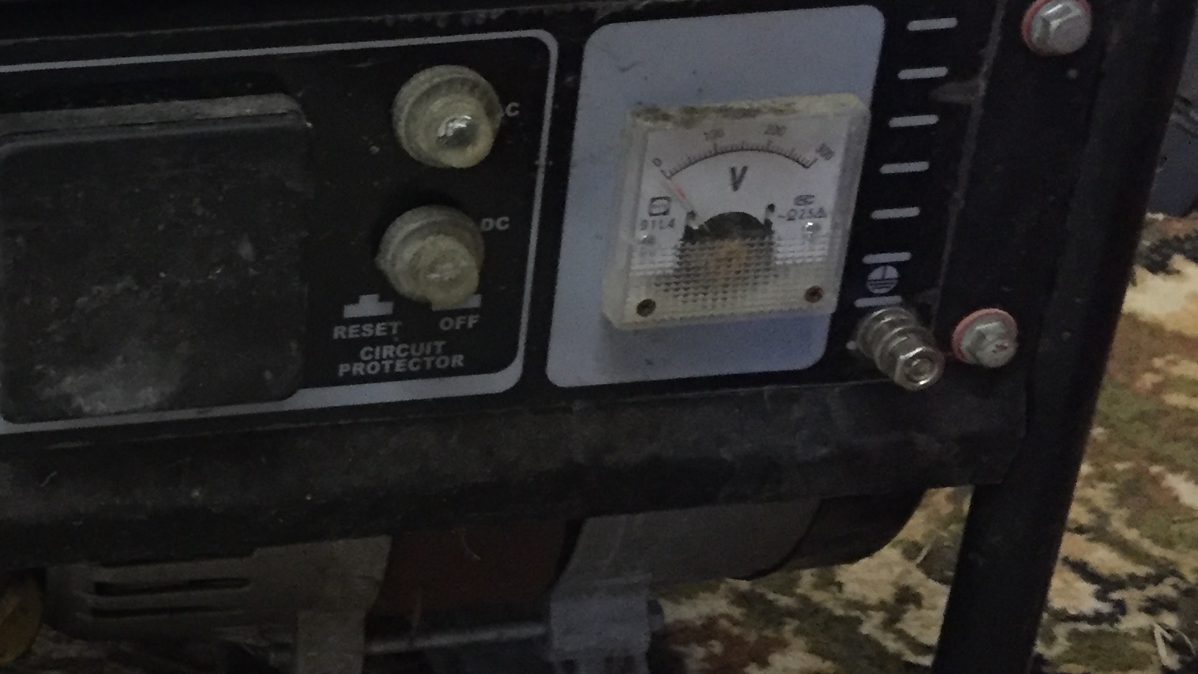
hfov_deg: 28.7
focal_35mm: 68
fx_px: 2160
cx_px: -49
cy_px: 243
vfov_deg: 17.7
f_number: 2.2
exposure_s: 1/17
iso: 250
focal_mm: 4.15
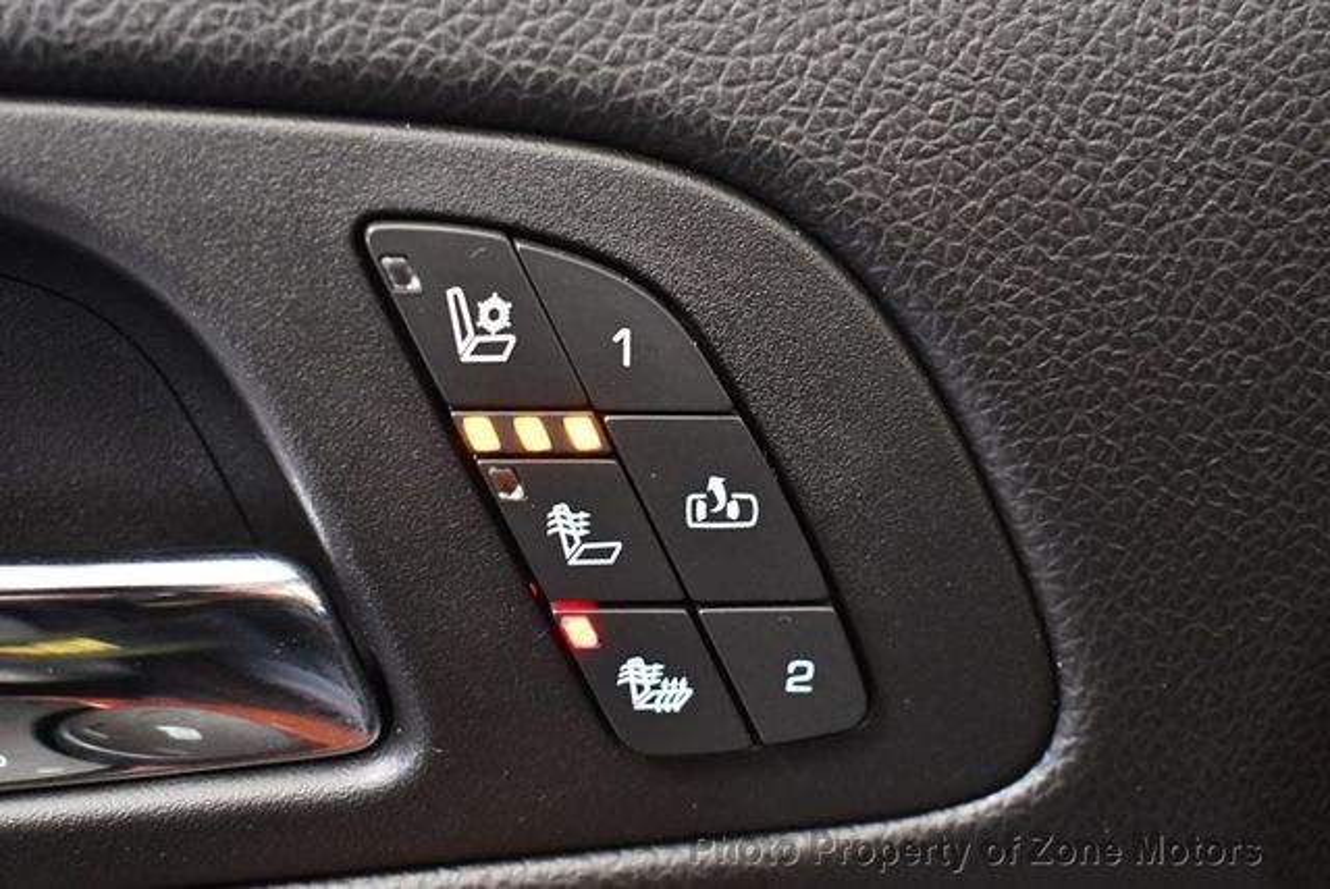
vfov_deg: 24.2
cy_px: 444
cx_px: 665
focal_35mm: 56
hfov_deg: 35.6
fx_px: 2071
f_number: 4.2
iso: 5000
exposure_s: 1/60
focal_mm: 28
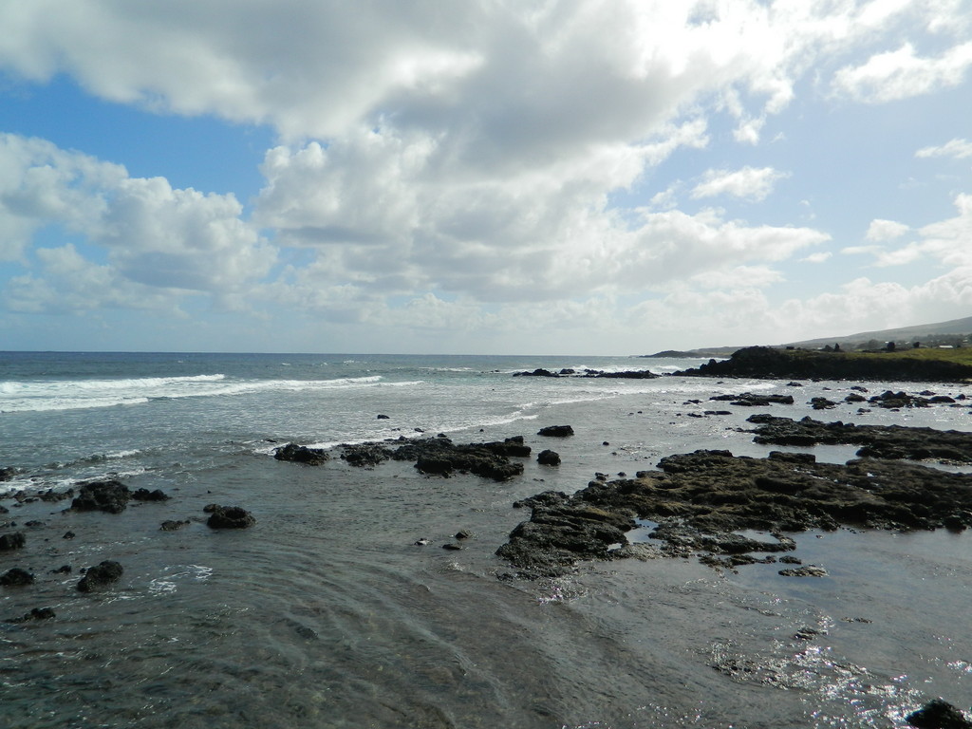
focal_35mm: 28
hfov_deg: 63.4
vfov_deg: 49.7
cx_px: 486
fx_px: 786
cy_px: 364
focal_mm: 5.1
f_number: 8.9
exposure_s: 1/250
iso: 80
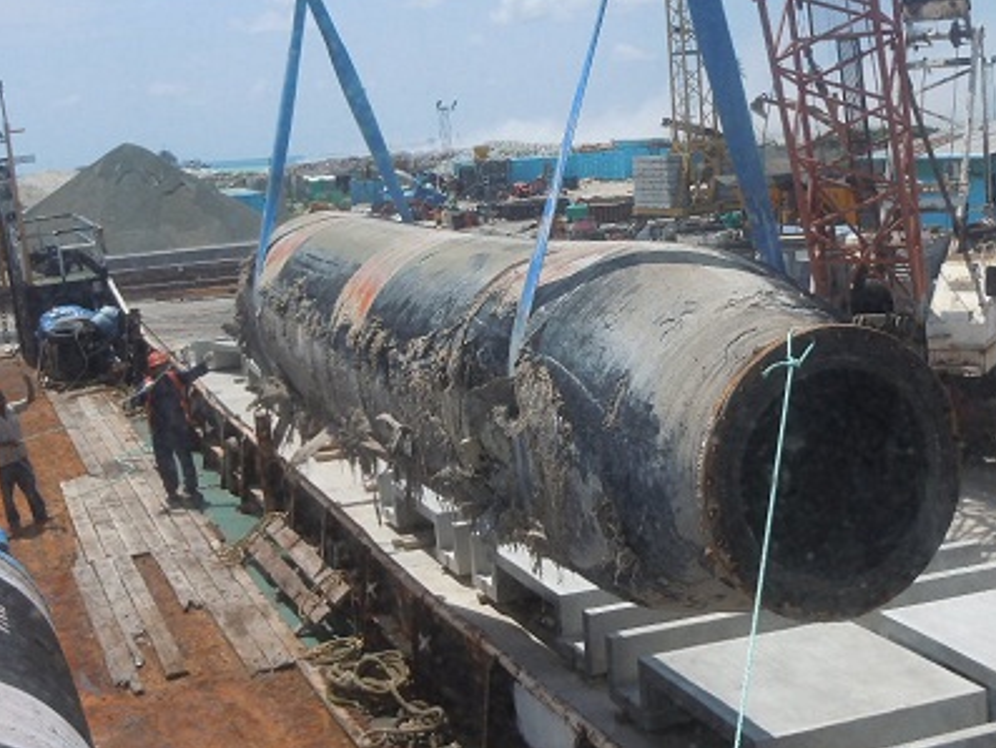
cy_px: 329
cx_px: 587
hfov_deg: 33.1
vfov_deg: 25.2
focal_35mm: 58
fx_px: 1669
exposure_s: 1/800
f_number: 4.6
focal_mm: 8.1
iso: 100
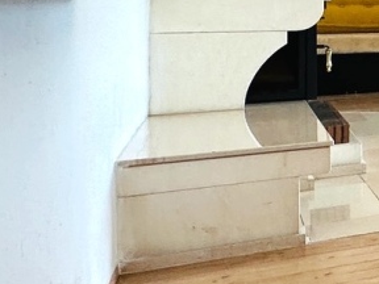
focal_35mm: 73
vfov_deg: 19.6
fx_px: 799
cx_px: 832
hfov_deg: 16.6
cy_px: 2
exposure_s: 1/157
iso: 40
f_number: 2.2
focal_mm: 2.22
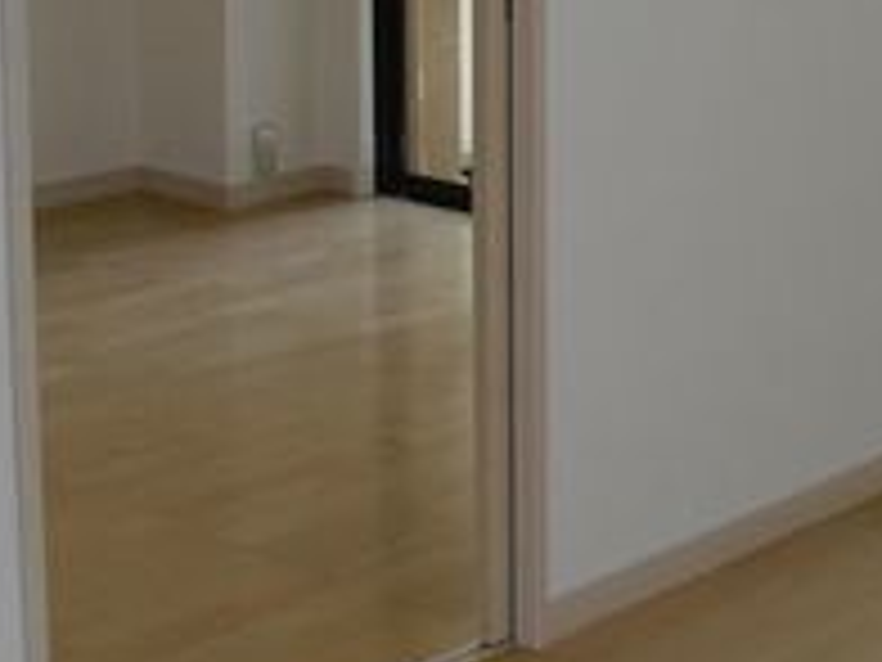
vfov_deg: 14.4
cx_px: 999
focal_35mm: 99
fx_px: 2522
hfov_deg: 18.9
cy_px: -178
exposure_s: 1/125
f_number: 3.1
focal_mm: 6.3
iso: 100
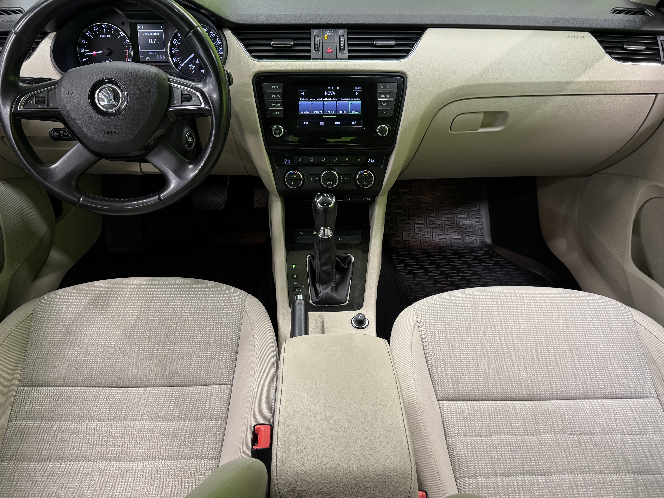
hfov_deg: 65.3
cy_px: 231
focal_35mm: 27
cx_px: 321
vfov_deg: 51.3
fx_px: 518
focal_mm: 6.76
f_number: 1.78
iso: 250
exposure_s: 1/50
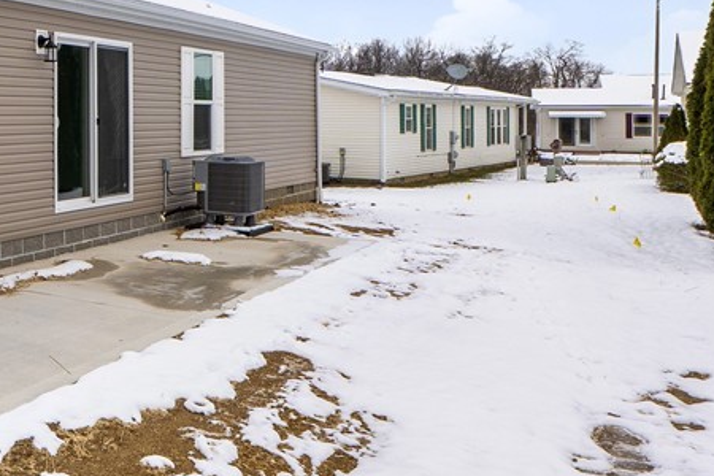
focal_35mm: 41
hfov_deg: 39.6
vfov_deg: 31.3
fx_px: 813
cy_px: 62
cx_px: -54
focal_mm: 11.5
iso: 320
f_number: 9
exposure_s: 1/500
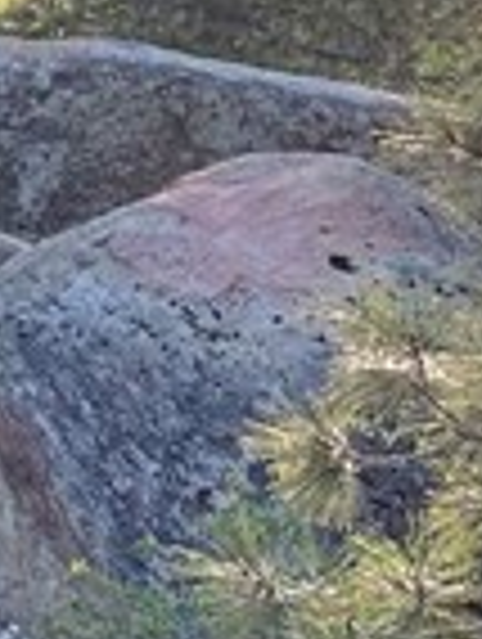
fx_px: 3461
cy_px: 320
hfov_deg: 7.2
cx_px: -869
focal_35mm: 187
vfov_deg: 10.6
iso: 32
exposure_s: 1/127
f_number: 1.8
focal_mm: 4.25
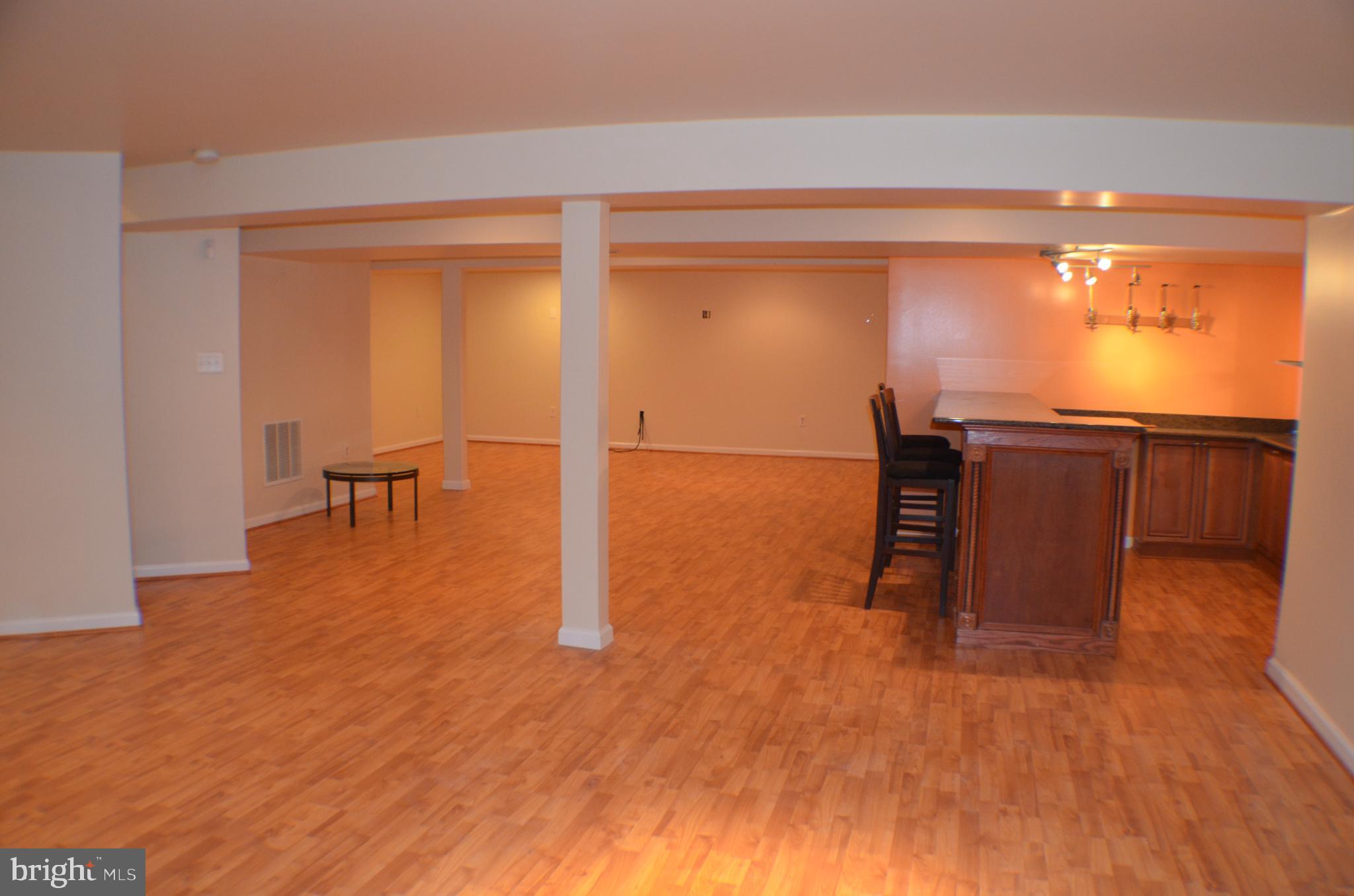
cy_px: 448
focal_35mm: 33
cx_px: 677
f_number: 3.5
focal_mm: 22
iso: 1100
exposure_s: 1/60
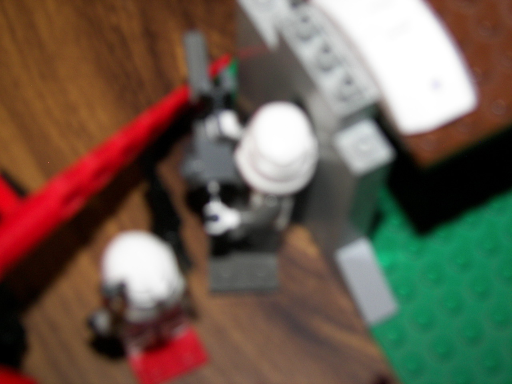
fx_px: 947
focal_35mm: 64
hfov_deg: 30.3
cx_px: 256
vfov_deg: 22.9
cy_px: 192
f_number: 2.8
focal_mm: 10.6
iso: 100
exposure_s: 1/30
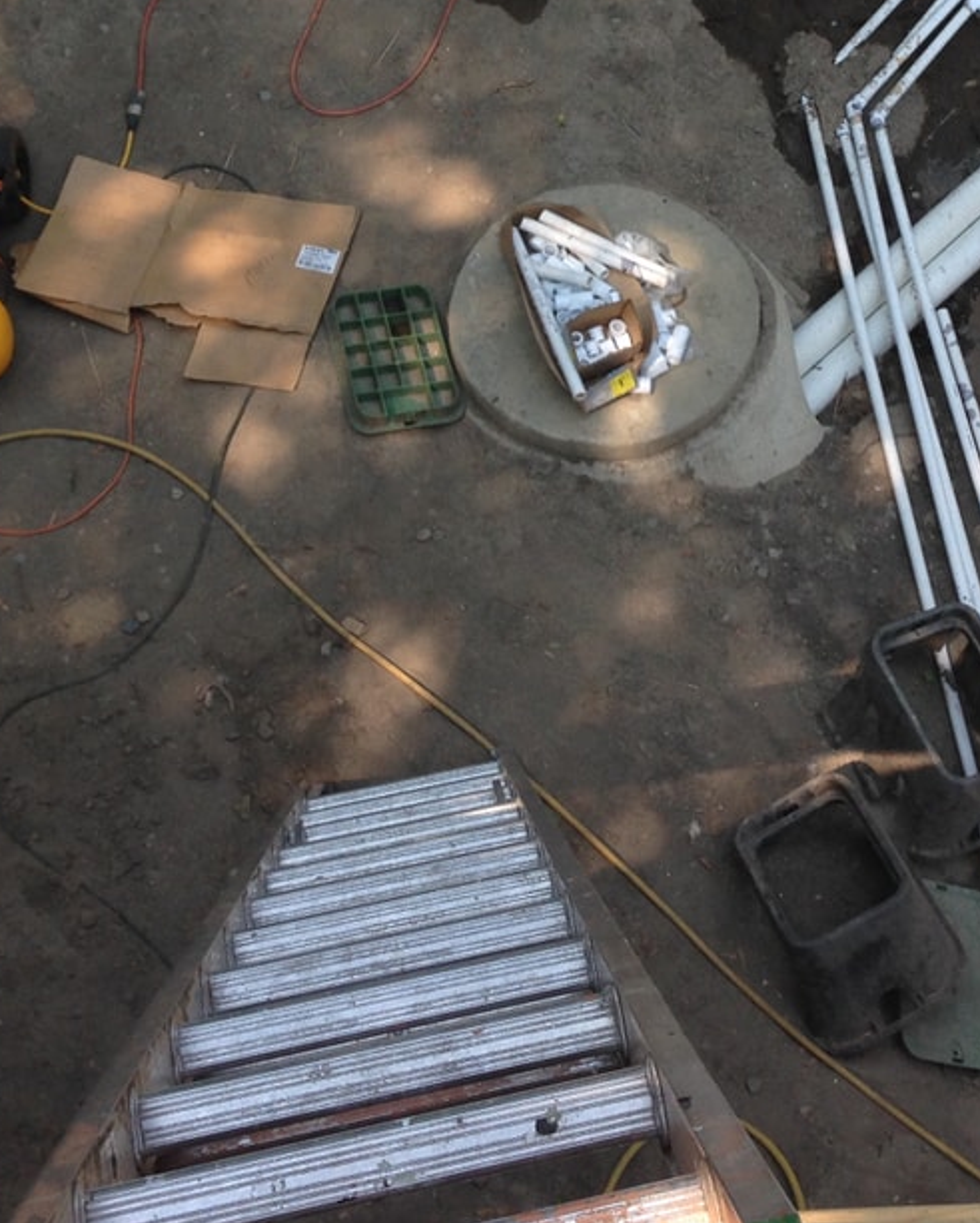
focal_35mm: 70
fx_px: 2536
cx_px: 662
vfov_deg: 26.6
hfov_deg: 21.8
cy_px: 245
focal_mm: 4.12
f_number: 2.4
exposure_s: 1/553
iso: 50
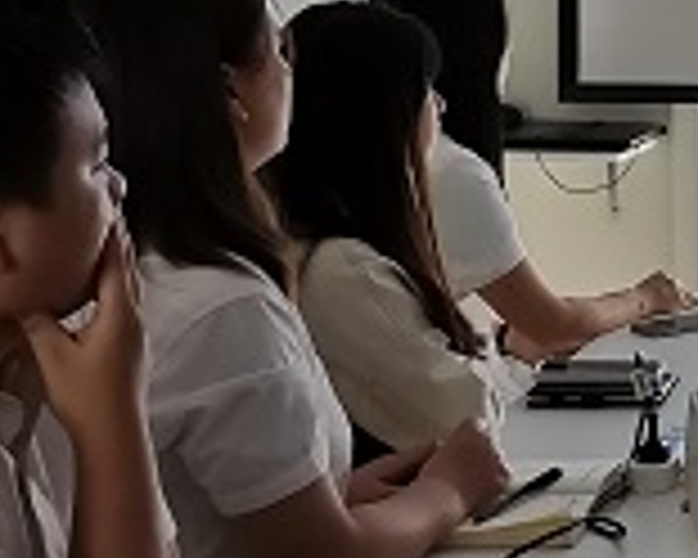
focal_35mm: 98
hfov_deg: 17.6
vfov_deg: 15.5
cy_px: 27
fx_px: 2024
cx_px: 1031
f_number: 1.8
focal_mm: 4.75
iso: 800
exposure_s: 1/40
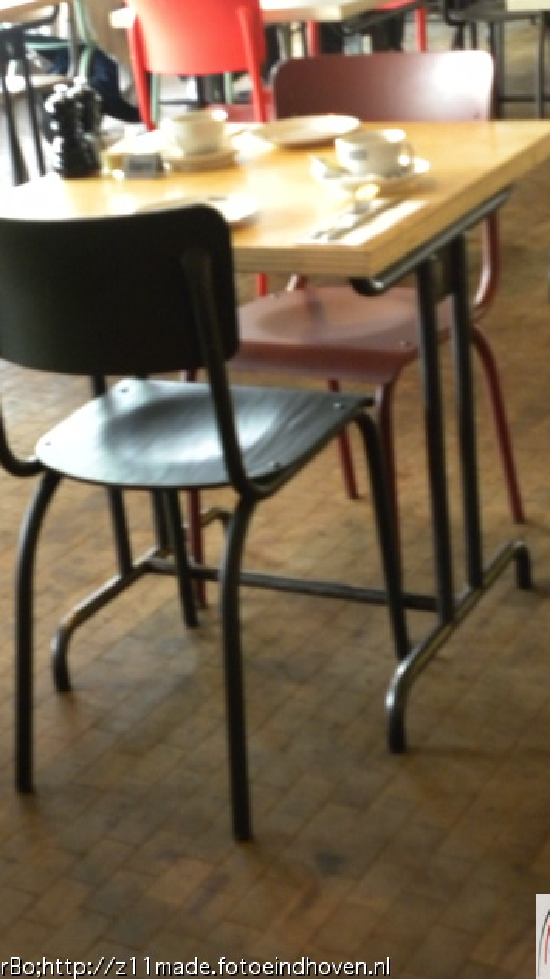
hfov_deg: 18.8
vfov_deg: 32.8
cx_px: 257
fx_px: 1661
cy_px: 491
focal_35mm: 64
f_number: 3.5
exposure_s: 1/9.6
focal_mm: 10.3
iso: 432
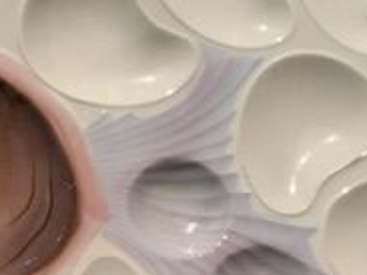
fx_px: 964
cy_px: 209
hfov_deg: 21.4
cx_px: 253
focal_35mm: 91
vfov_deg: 16.1
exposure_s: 1/6897
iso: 25
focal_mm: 4.25
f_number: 1.8
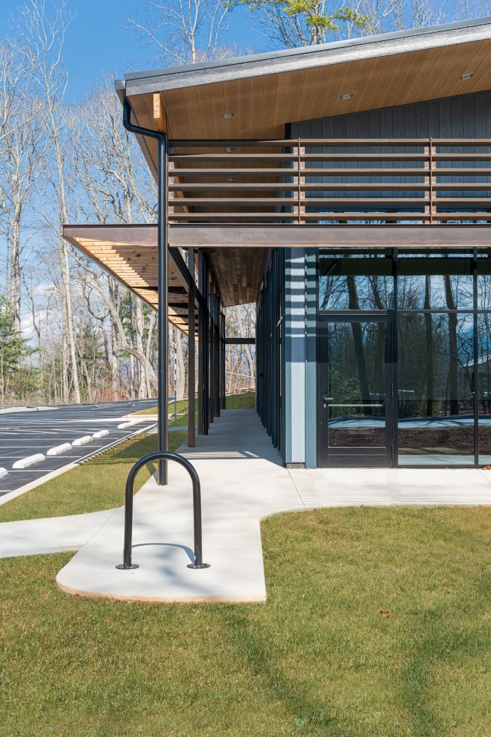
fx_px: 880
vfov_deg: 45.4
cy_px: 368
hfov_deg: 31.2
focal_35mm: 43
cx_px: 246
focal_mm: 43
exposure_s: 1/800
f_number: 8
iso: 200
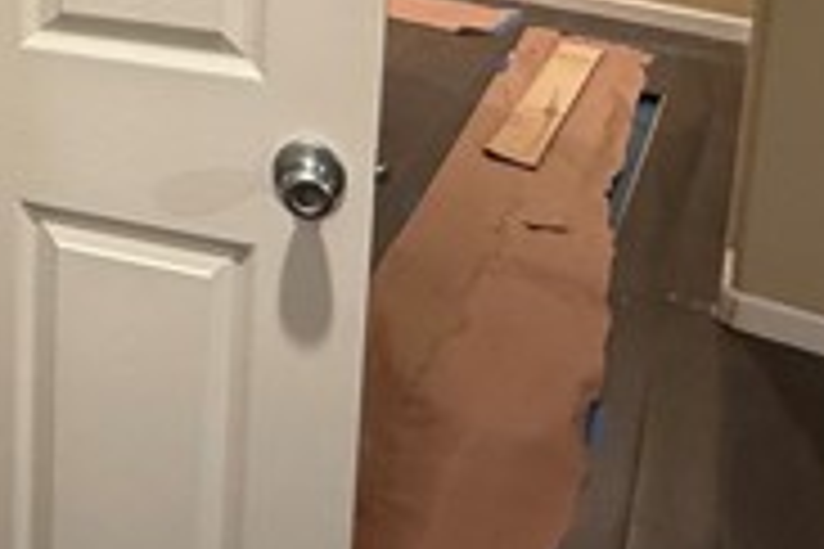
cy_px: -189
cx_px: -117
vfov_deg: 23.1
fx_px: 1167
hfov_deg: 33.1
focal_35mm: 51
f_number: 2.2
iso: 160
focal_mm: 2.22
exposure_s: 1/60
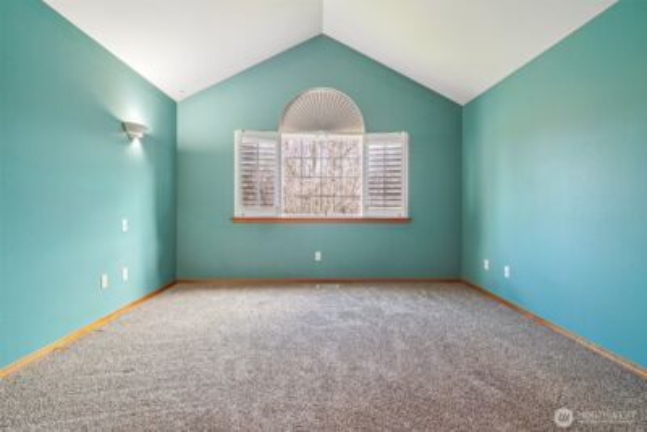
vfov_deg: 73.8
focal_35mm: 16
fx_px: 288
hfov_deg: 96.7
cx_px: 324
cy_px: 216
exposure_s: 1/80
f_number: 8
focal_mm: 16
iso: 1600
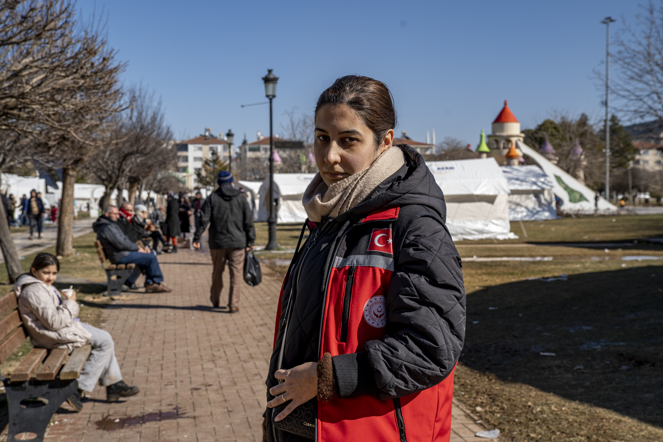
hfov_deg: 40.3
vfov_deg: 27.5
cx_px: 332
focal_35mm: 49
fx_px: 902
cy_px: 221
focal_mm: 49
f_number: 8
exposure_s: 1/250
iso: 64
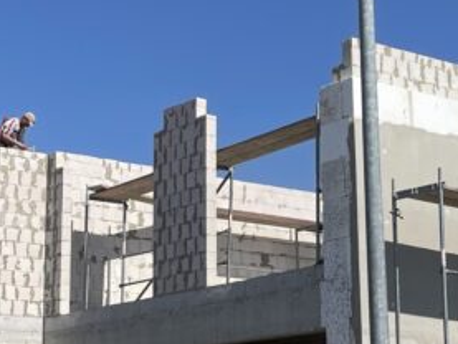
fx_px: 1271
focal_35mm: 96
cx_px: 233
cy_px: 159
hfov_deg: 20.4
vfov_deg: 15.4
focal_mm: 4.2
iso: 32
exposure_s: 1/4132
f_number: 1.6
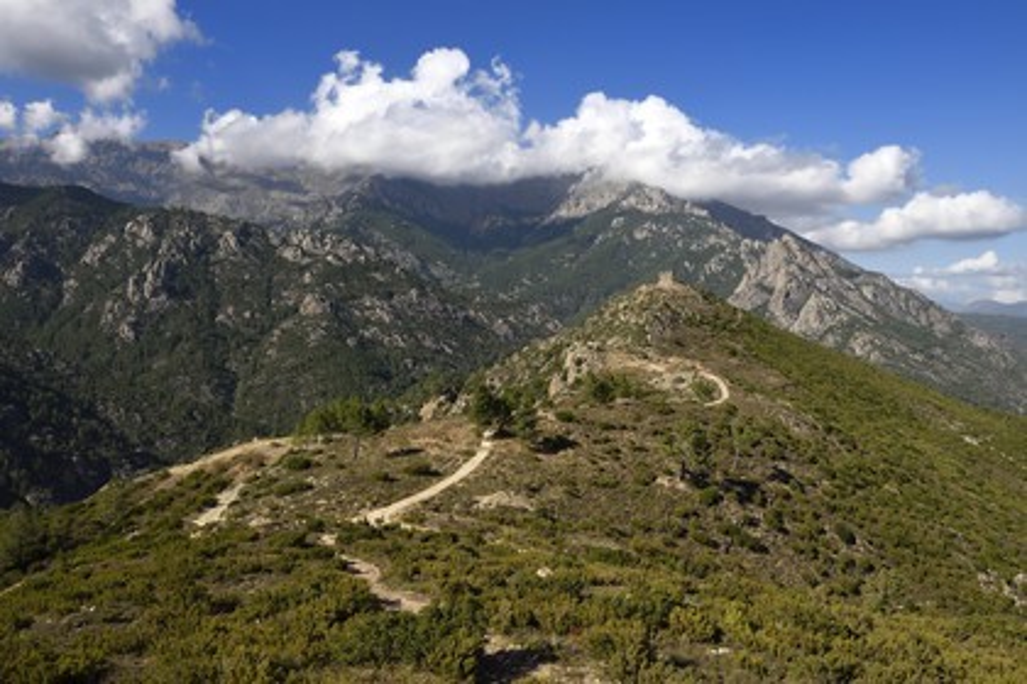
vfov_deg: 53.1
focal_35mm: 24
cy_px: 342
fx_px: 685
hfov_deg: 73.7
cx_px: 514
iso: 200
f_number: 11
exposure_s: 1/320
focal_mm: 24
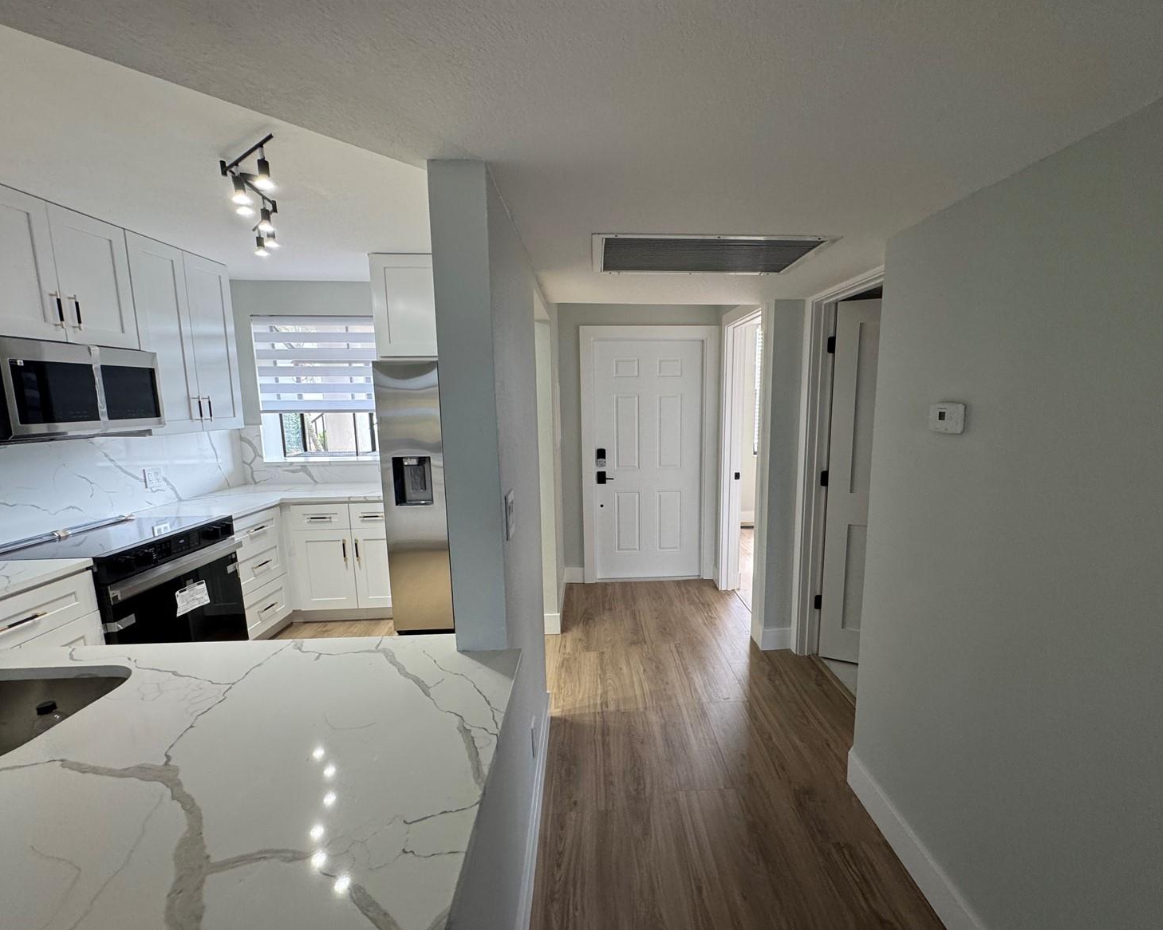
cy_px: 474
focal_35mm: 15
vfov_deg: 84.0
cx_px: 624
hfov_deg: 96.6
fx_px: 516
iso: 200
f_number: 2.2
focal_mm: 2.22
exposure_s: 1/120
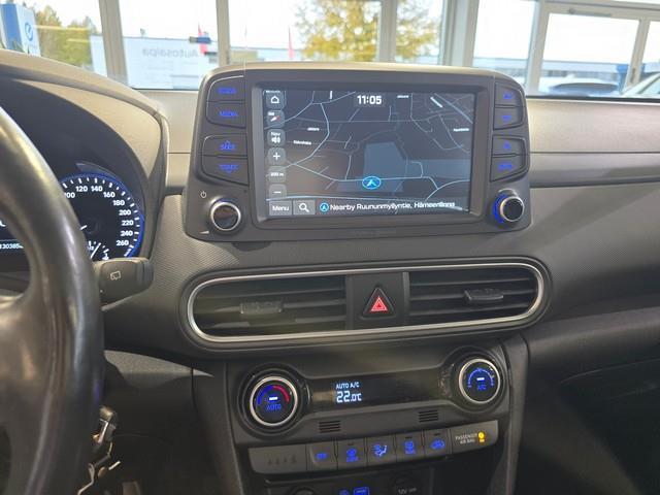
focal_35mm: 23
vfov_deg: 58.9
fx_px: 439
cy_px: 248
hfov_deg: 73.9
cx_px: 330
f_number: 1.7
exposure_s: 1/100
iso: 400
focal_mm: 6.3
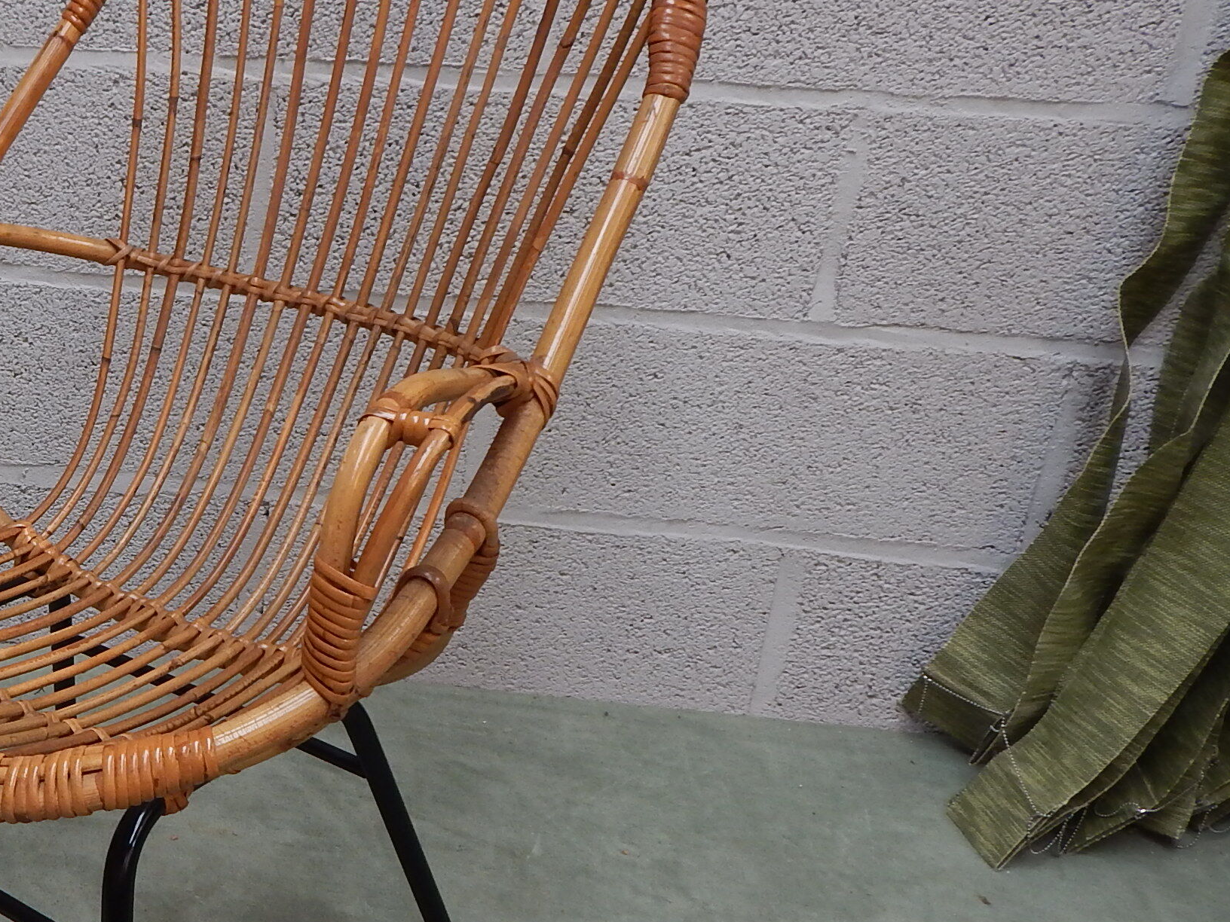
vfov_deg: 32.9
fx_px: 1563
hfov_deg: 38.9
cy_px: 493
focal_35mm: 44
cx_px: 55
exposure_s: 1/40
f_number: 3
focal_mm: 4
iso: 125
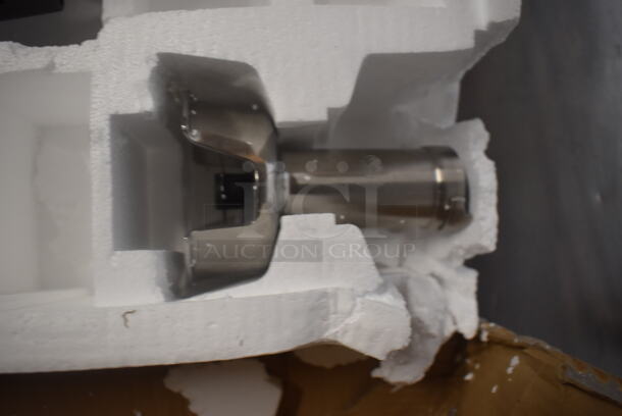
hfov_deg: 61.9
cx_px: 311
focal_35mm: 30
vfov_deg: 43.7
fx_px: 519
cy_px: 208
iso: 800
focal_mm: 20
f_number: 4.5
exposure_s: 1/60
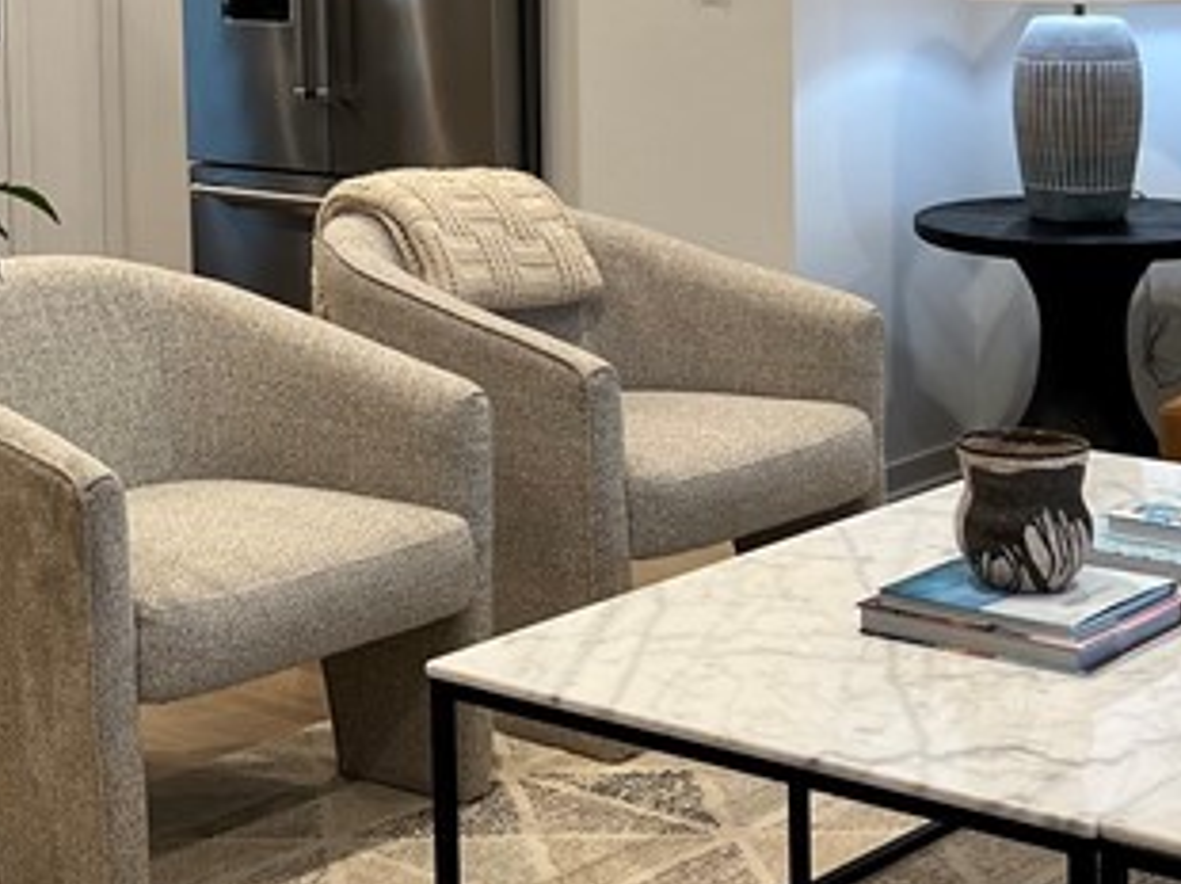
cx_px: 213
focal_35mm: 86
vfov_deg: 16.9
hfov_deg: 22.4
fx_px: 2932
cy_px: 50
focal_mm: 5.7
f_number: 1.5
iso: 64
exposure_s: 1/60
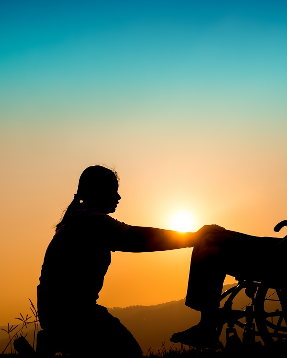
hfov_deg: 20.7
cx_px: 240
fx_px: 775
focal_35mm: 73
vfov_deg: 26.1
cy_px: 192
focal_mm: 31.5
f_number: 10
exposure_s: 1/500
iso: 200
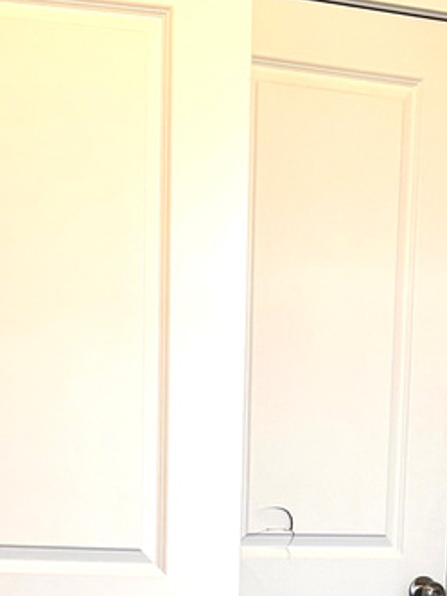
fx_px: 1911
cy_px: 767
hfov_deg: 13.2
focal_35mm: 111
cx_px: 440
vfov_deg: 16.8
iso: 200
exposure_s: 1/60
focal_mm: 6.76
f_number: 1.78
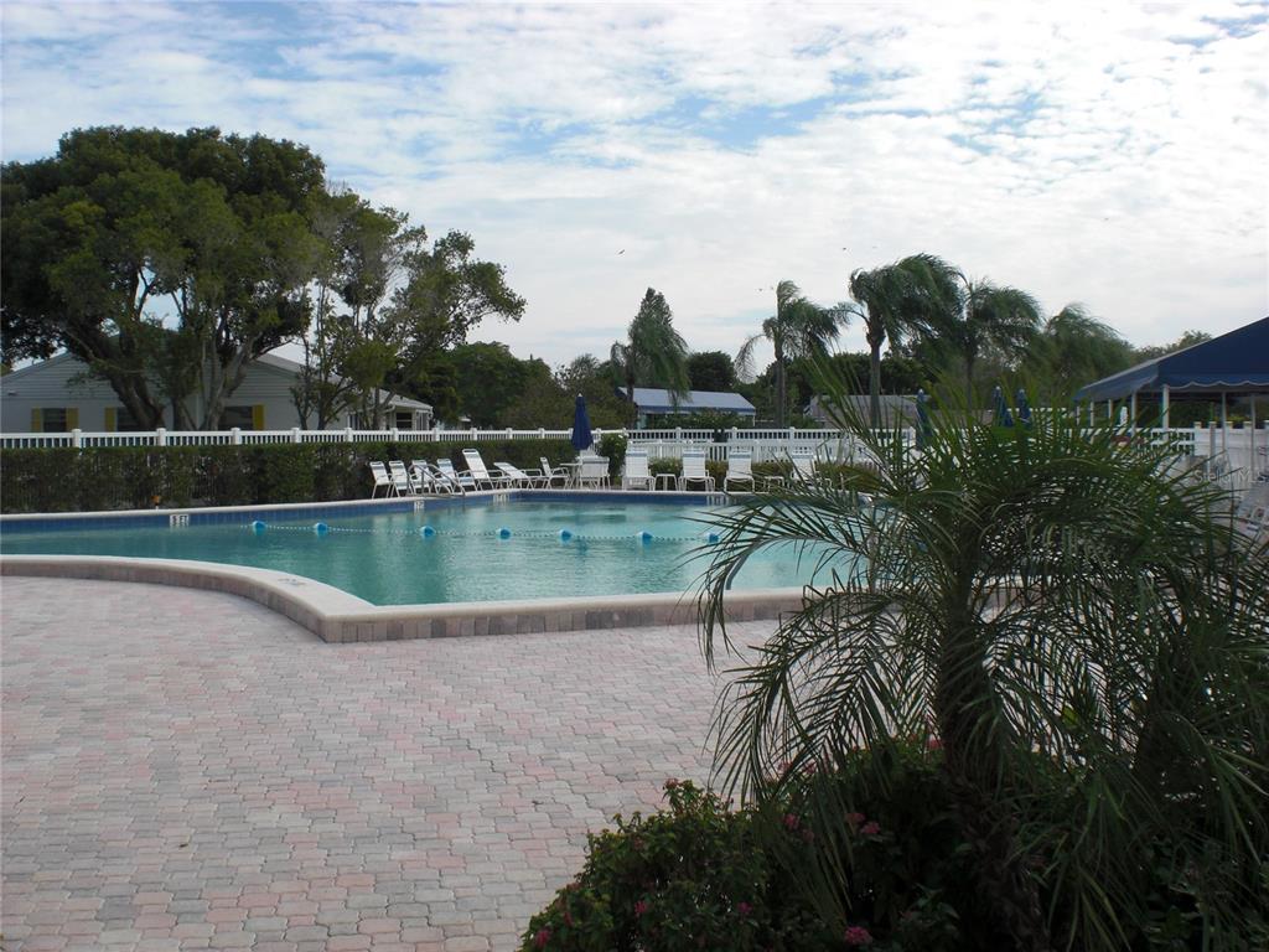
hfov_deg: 49.0
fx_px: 1393
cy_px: 476
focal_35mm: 38
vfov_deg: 37.7
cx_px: 634
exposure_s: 1/320
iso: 64
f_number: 5.6
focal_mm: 6.3
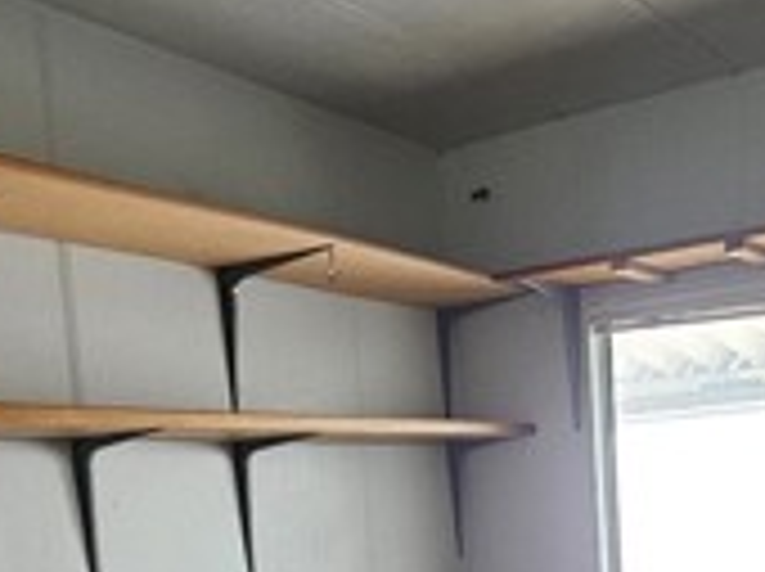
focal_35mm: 49
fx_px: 1081
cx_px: 436
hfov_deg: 38.9
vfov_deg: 26.6
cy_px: 671
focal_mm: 2.2
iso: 320
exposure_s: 1/40
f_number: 2.2
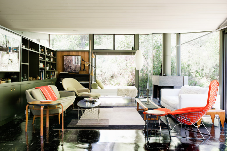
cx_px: 114
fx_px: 221
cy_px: 76
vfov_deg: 37.9
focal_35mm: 35
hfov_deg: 54.4
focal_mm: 35
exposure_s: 1/13
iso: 200
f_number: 7.1
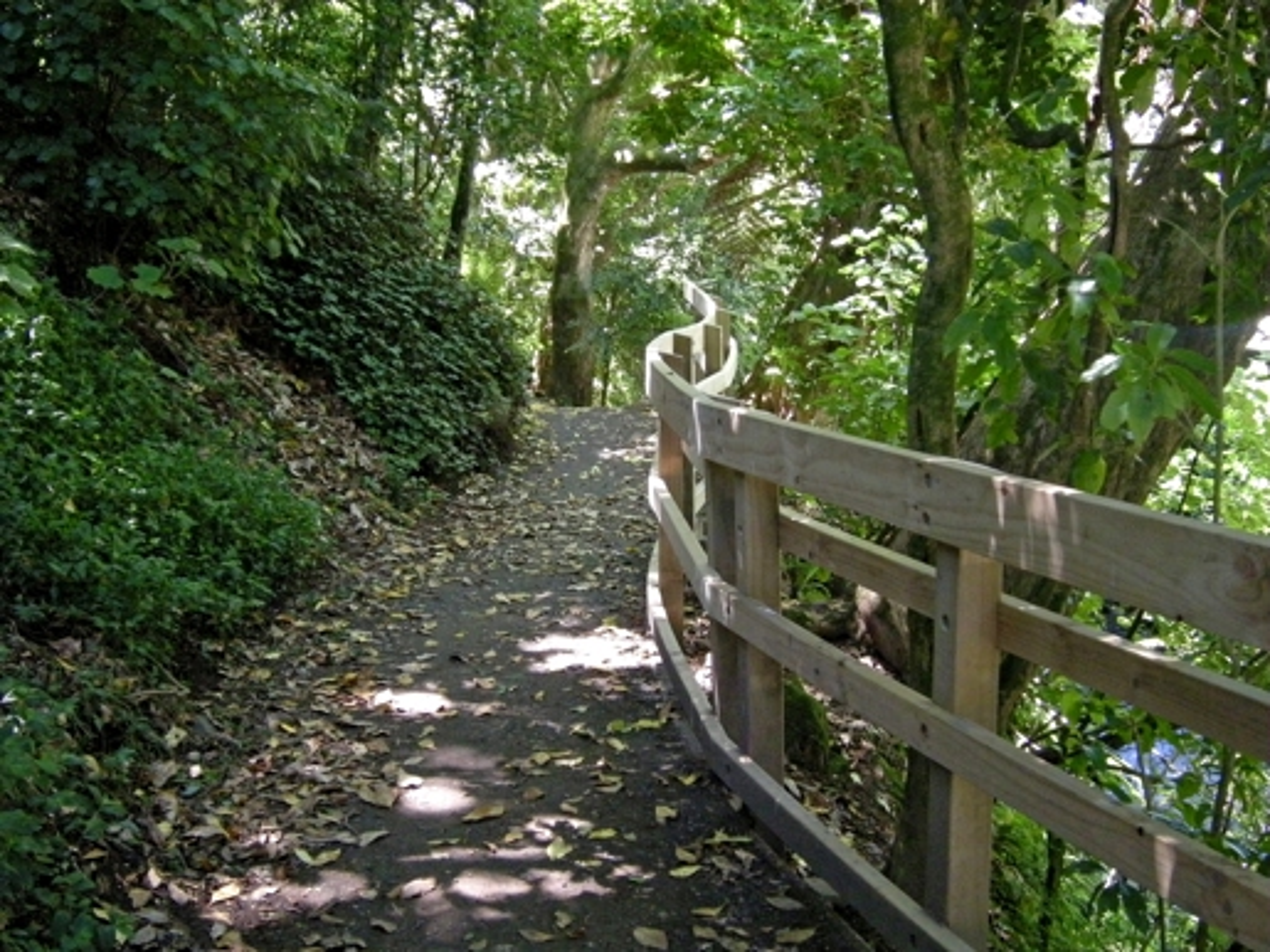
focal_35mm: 45
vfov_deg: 32.2
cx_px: 635
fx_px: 1651
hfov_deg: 42.1
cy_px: 476
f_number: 3.5
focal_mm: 7.5
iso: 400
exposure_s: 1/44.2
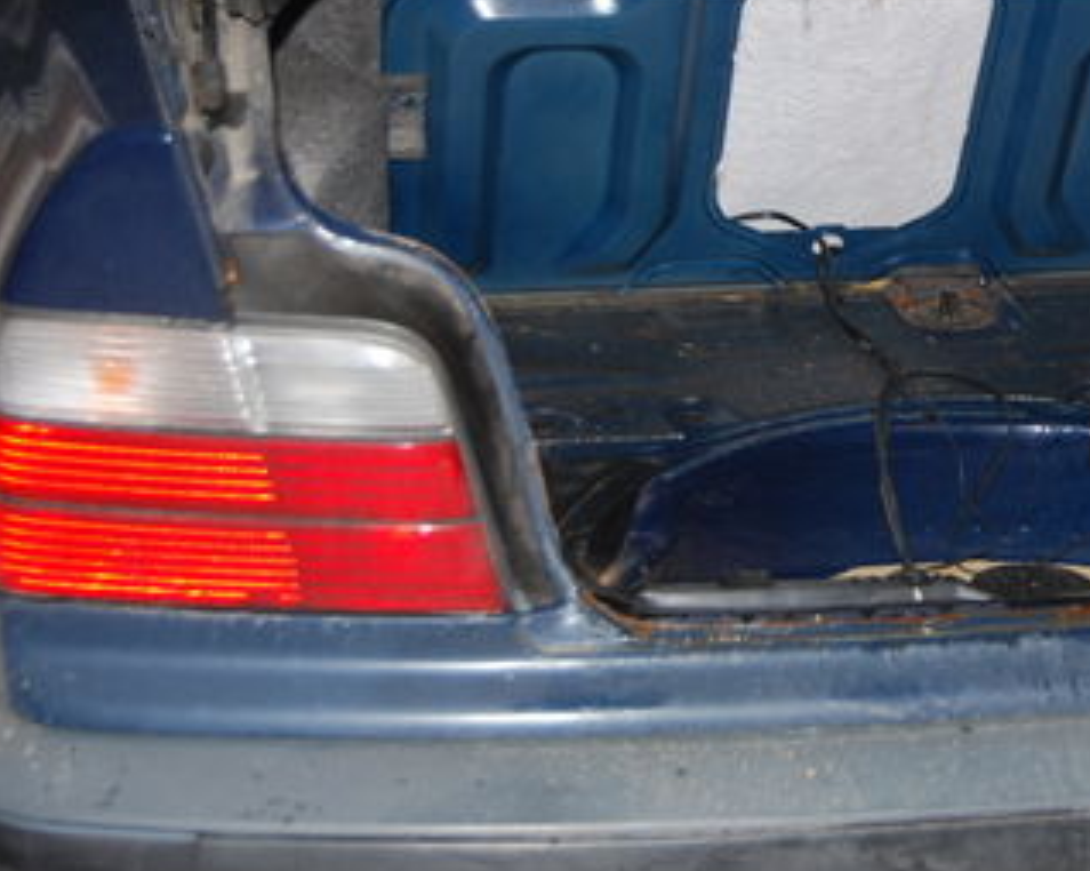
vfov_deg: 17.3
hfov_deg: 21.3
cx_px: 980
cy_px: 168
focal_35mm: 88
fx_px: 2835
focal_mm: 31
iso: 200
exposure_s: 1/60
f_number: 4.5
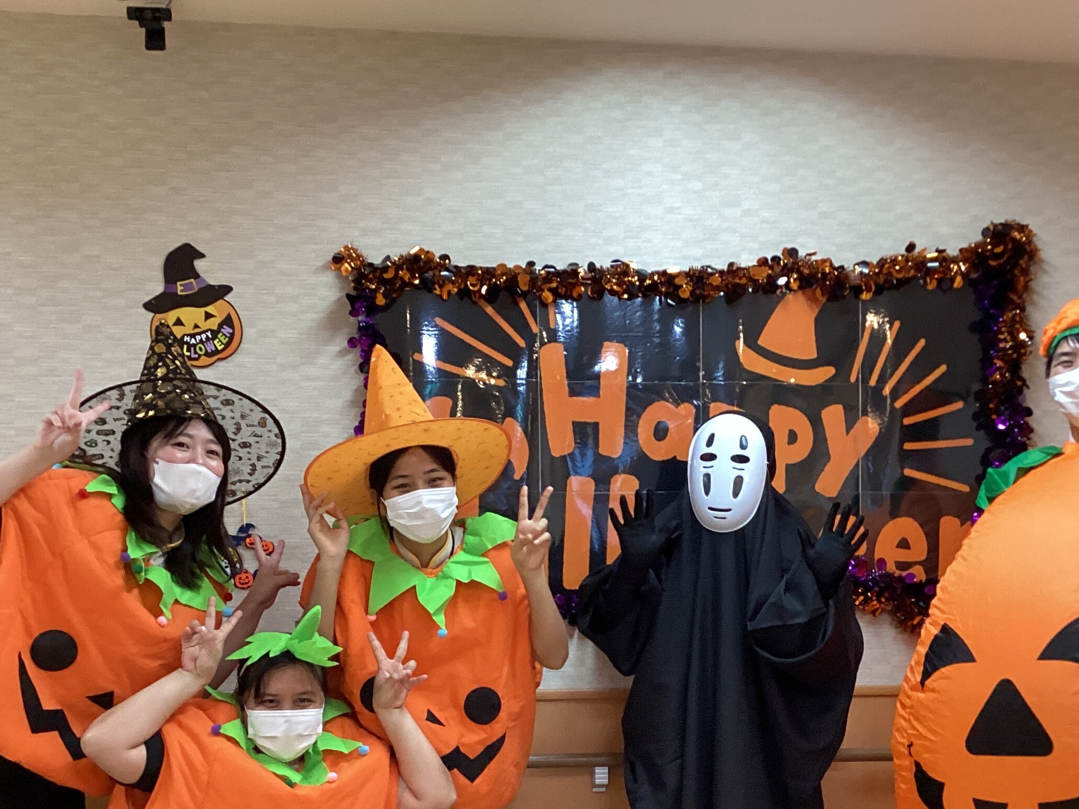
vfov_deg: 29.2
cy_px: 611
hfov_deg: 38.8
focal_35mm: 49
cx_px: 628
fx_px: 1527
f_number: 2.4
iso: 200
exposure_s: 1/60
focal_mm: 3.3
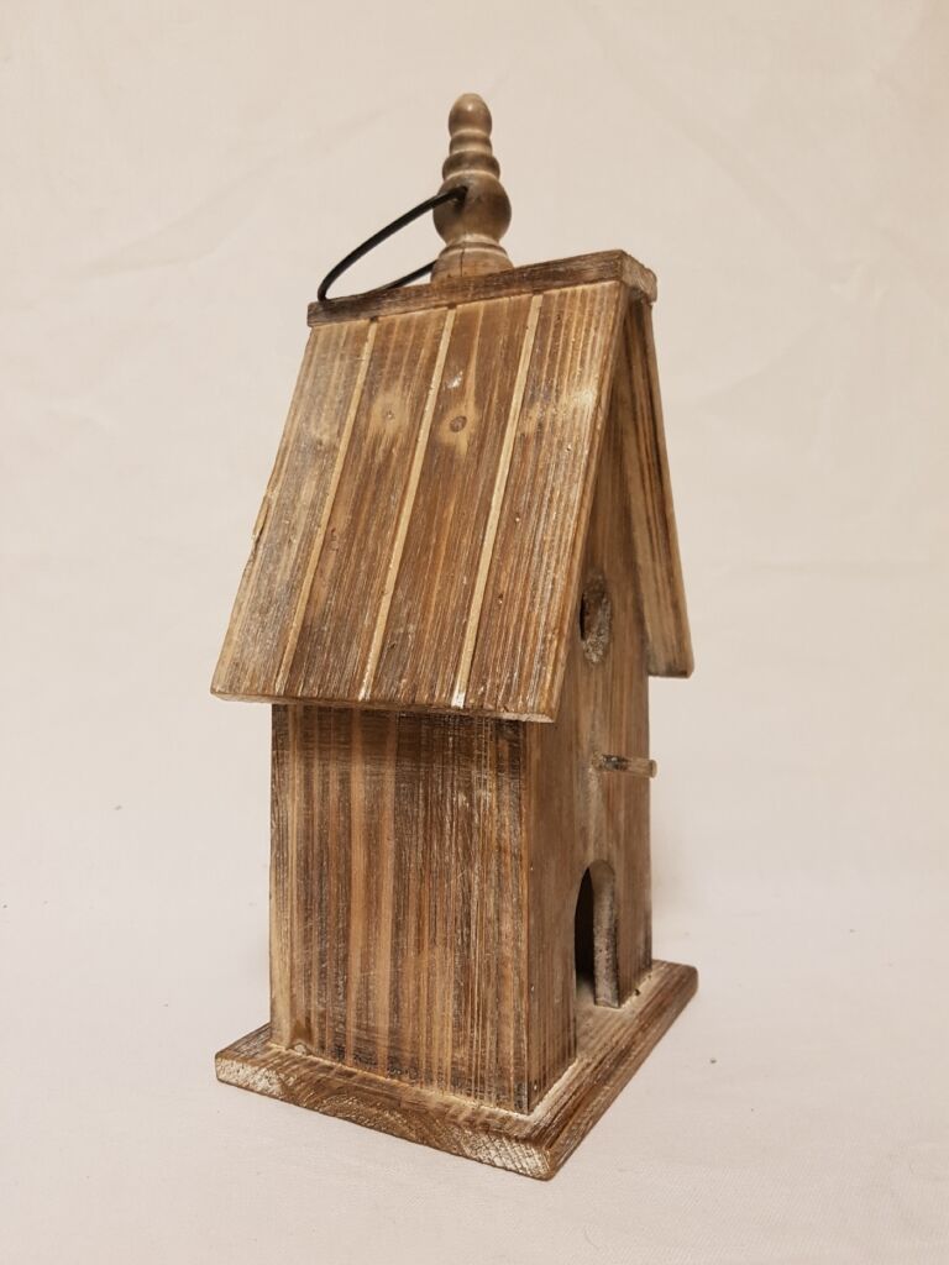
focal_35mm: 26
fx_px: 950
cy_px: 632
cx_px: 474
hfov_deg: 53.1
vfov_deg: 67.3
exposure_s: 1/50
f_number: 1.7
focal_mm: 4.2
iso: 160
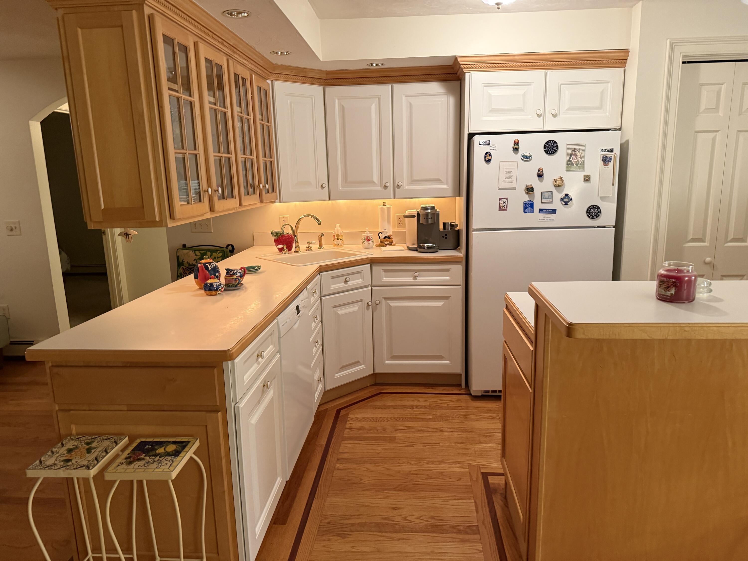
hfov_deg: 71.6
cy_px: 280
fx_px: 519
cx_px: 374
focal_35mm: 24
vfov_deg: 56.8
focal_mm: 6.76
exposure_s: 1/60
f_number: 1.78
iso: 500
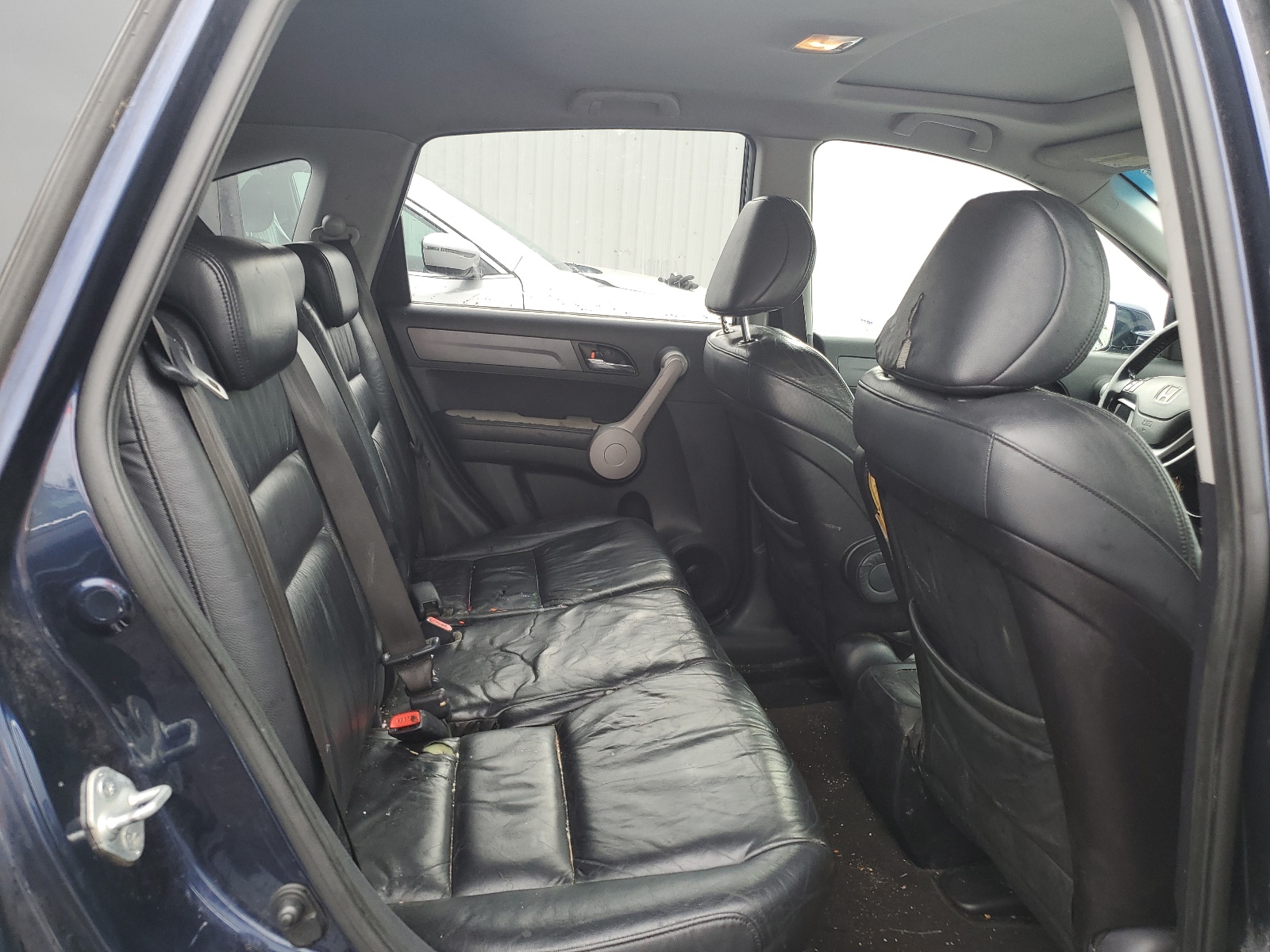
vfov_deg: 53.1
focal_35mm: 26
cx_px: 635
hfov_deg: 67.3
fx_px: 954
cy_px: 476
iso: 50
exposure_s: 1/204
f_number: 1.5
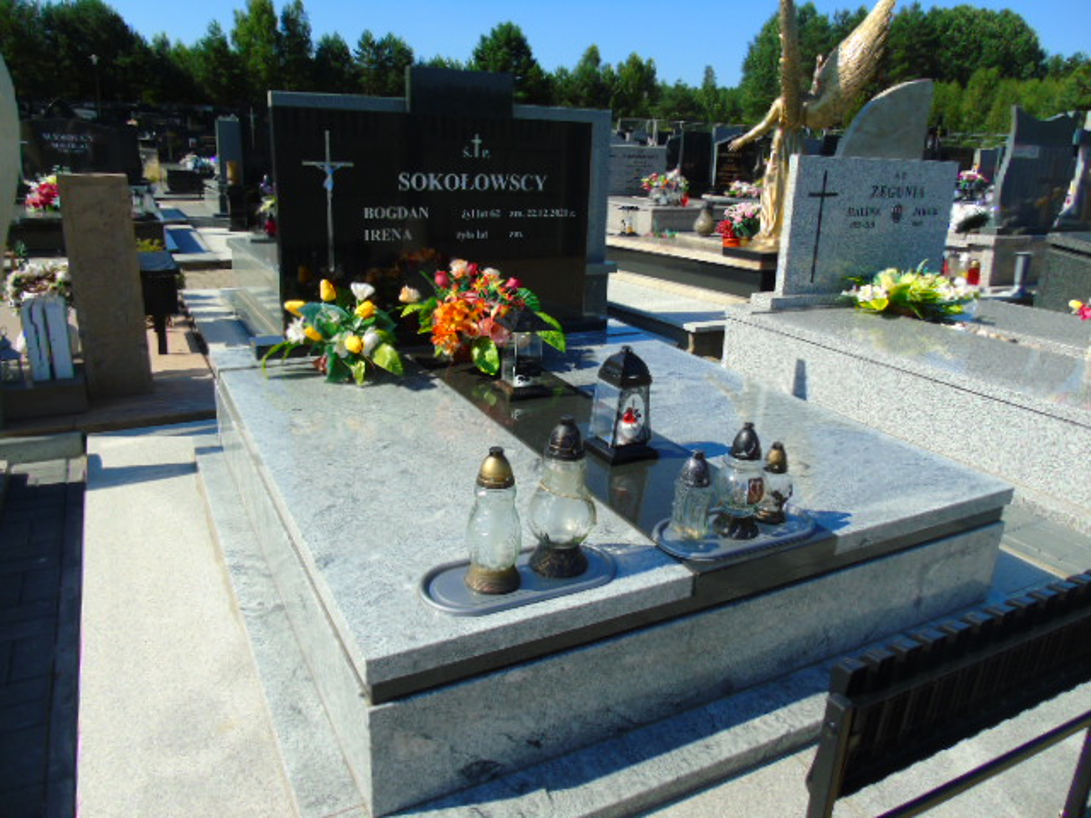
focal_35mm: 25
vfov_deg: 54.9
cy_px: 409
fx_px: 788
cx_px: 546
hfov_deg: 69.4
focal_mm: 4.4
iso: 80
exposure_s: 1/1000
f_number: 3.4
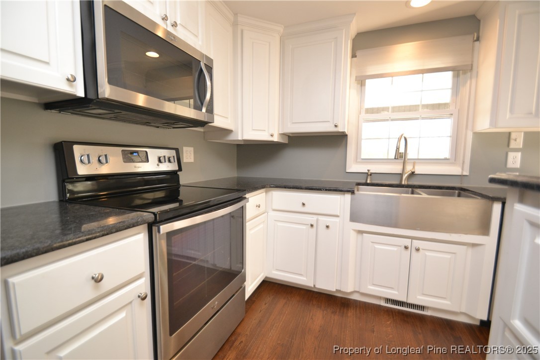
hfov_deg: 100.4
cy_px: 180
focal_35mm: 15
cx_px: 270
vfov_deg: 77.3
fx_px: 225
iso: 500
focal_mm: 10
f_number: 3.5
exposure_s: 1/60
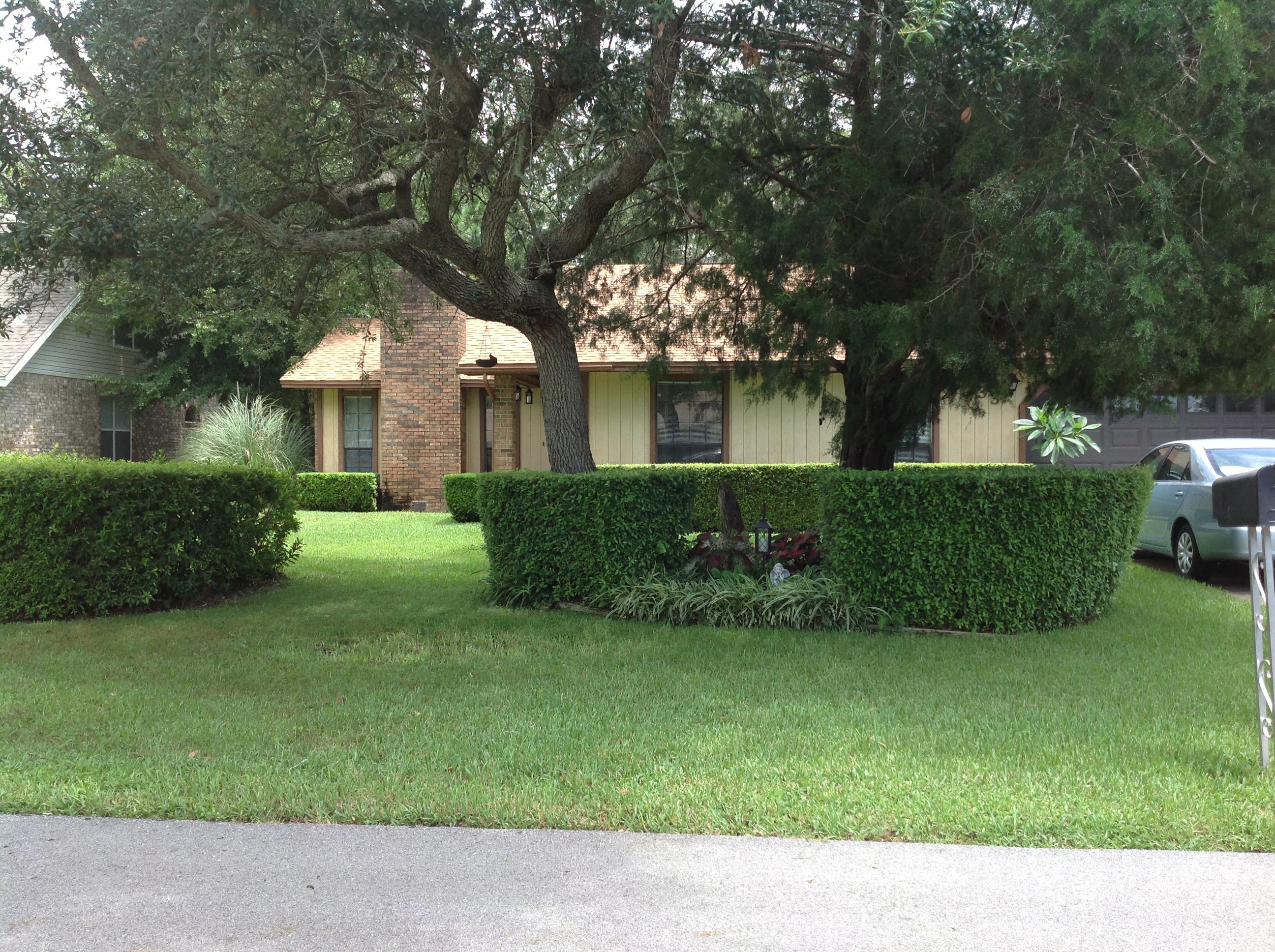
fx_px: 1287
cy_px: 476
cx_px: 638
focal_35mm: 35
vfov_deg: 40.6
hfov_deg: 52.7
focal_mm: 4.28
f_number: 2.4
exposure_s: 1/387
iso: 50
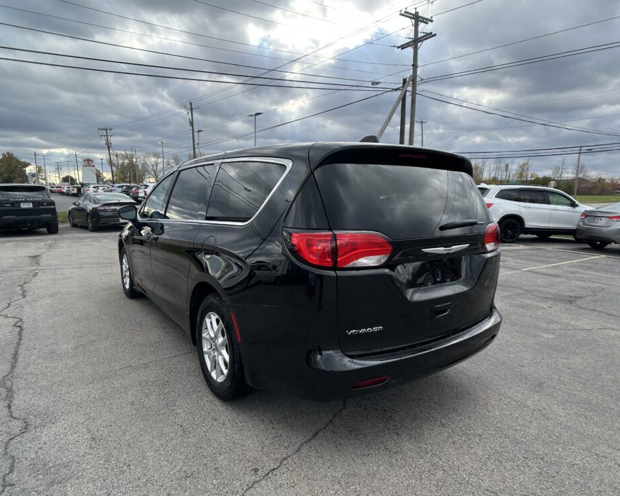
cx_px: 296
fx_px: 514
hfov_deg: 62.2
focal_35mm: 28
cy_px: 247
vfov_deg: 51.5
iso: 50
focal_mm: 5.7
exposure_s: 1/1531
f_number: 1.5
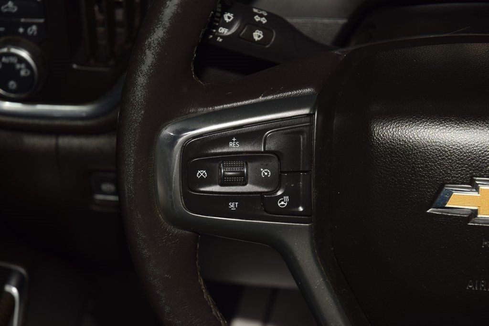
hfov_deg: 19.5
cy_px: 163
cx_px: 244
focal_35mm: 105
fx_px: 1426
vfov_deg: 13.0
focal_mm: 70
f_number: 8
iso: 100
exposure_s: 1/125
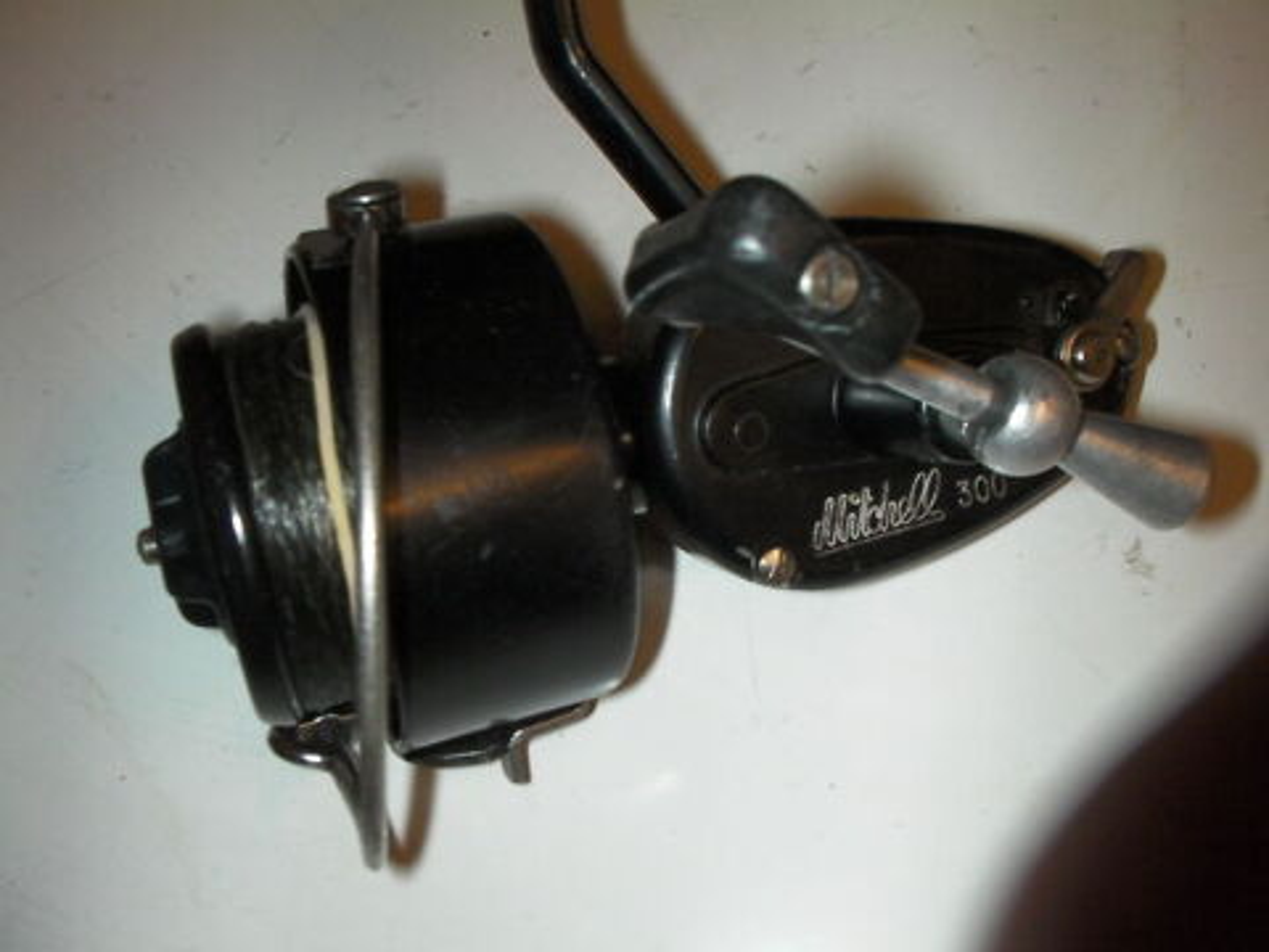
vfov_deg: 37.7
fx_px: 1393
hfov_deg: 49.0
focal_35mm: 38
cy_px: 476
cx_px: 634
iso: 200
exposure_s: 1/30
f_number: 5.6
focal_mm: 6.3
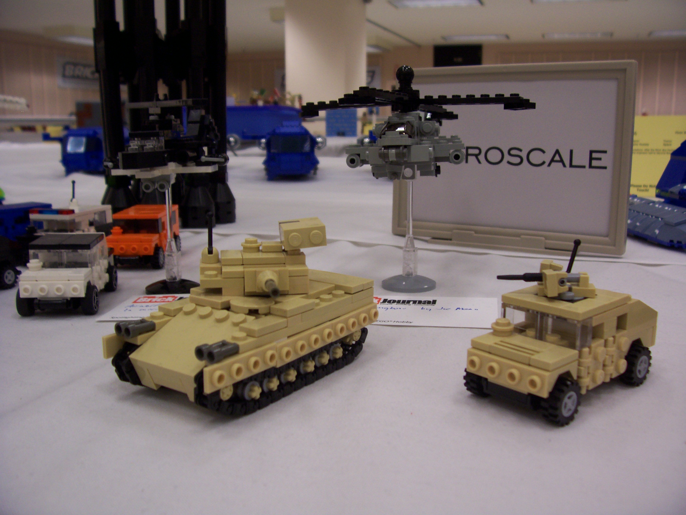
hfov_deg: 54.0
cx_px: 343
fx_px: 674
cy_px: 258
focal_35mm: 34
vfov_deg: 41.8
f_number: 2.7
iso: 80
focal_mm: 5.6
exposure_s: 1/36.4
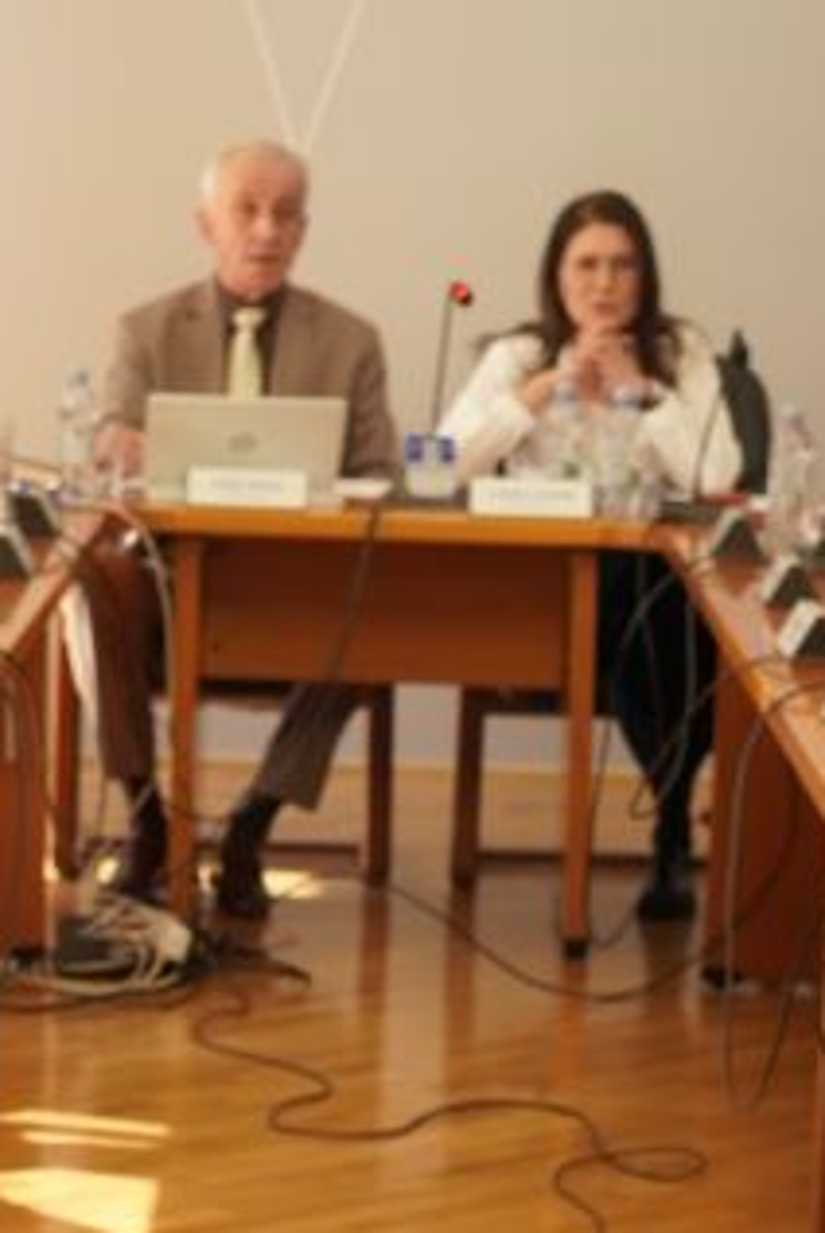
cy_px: 1610
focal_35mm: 134
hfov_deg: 10.3
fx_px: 4589
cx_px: 381
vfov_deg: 14.6
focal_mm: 28.6
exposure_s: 1/80
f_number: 3.5
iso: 640
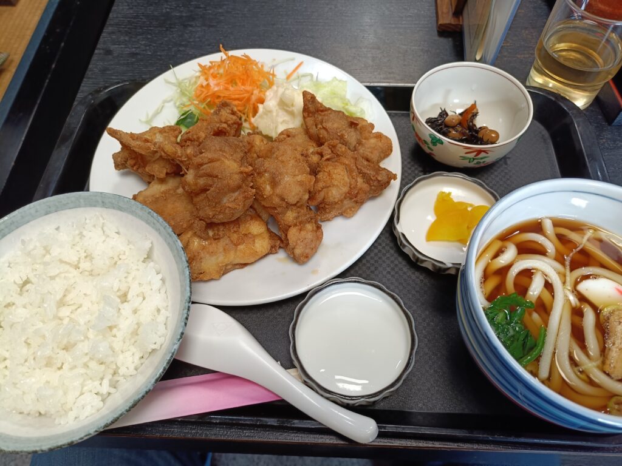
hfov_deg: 69.4
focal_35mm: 25
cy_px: 233
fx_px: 449
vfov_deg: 54.9
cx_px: 311
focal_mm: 4.7
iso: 320
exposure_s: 1/50
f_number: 1.7
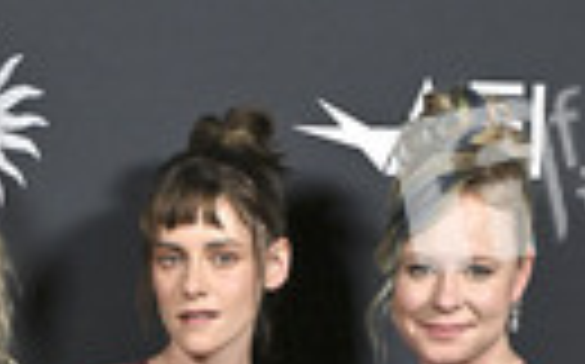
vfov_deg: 10.0
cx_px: 216
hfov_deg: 18.0
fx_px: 1848
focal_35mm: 116
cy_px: 840
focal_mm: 37
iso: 2500
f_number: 6.3
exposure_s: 1/320
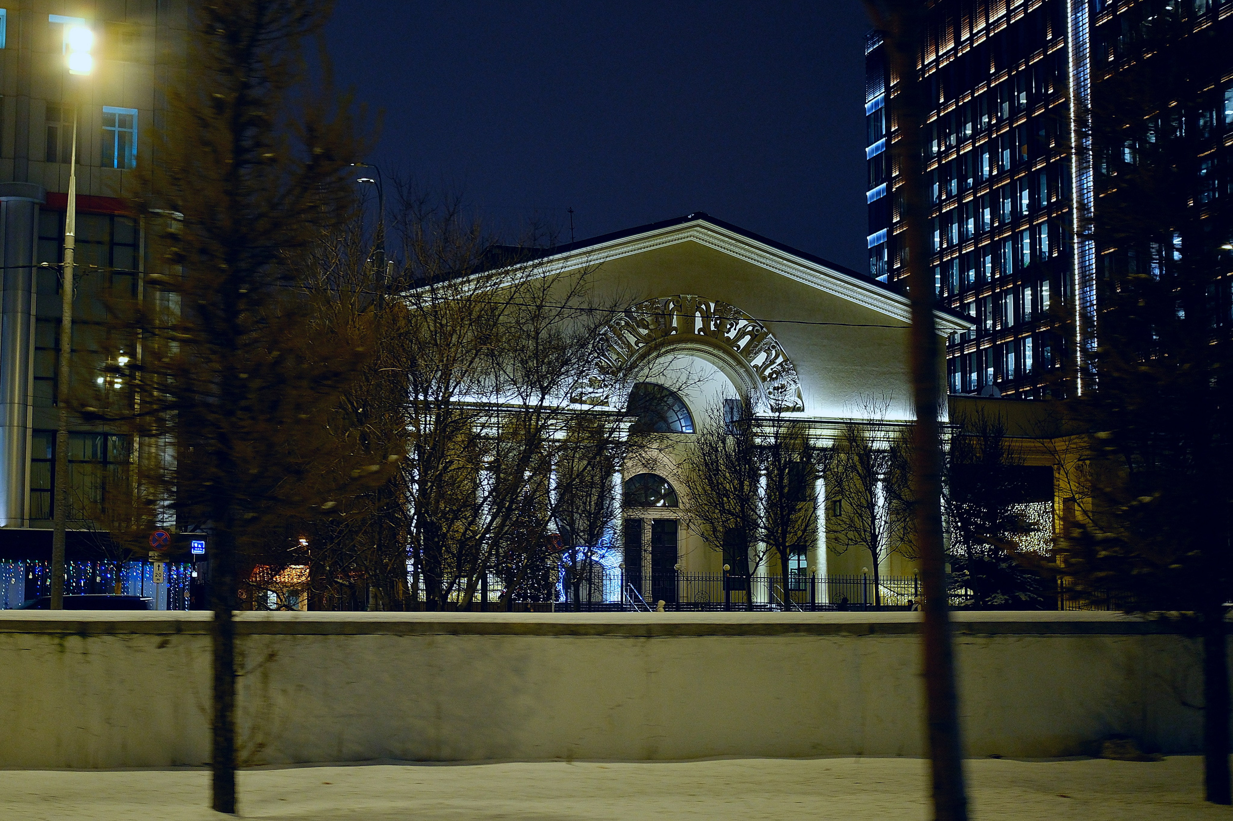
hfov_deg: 47.4
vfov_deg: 32.6
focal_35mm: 41
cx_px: 616
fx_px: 1404
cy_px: 410
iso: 1250
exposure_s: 1/28
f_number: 2.8
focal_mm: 27
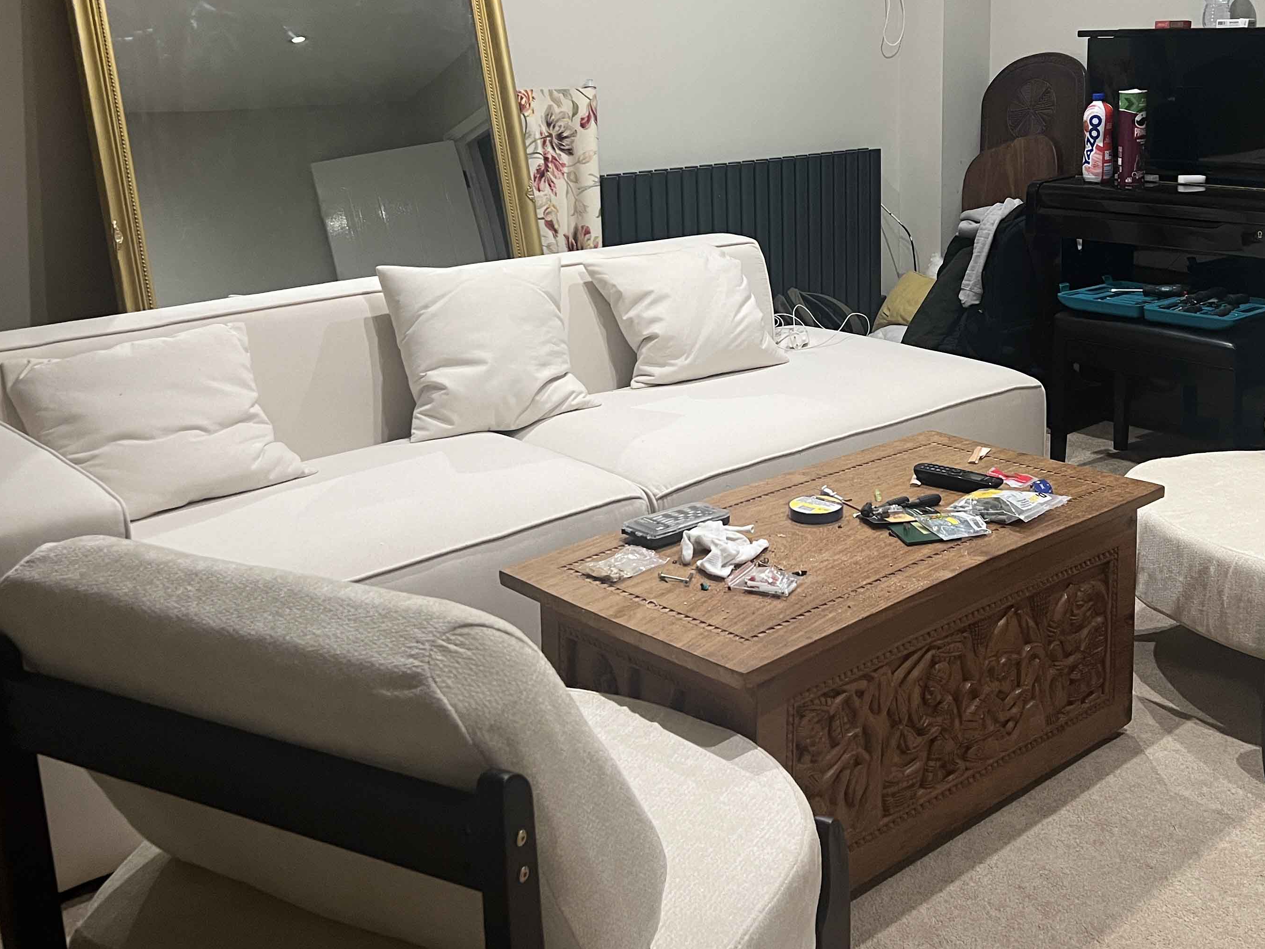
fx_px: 1425
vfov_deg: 36.3
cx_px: 759
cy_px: 286
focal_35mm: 39
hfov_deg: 47.6
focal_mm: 5.7
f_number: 1.5
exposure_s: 1/50
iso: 250
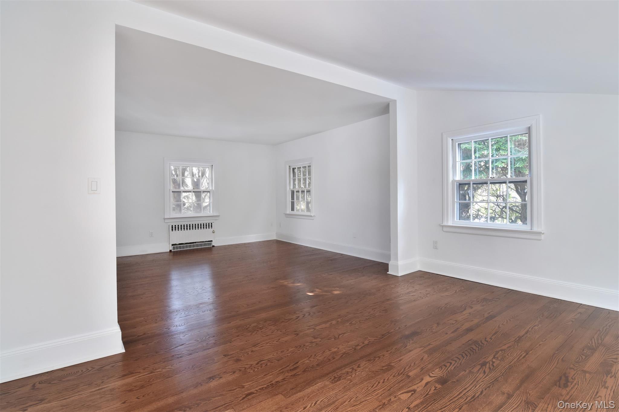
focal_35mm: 16
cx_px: 310
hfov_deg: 95.0
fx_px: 284
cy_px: 206
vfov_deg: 72.0
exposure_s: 1/13
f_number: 8
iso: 640
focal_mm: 11
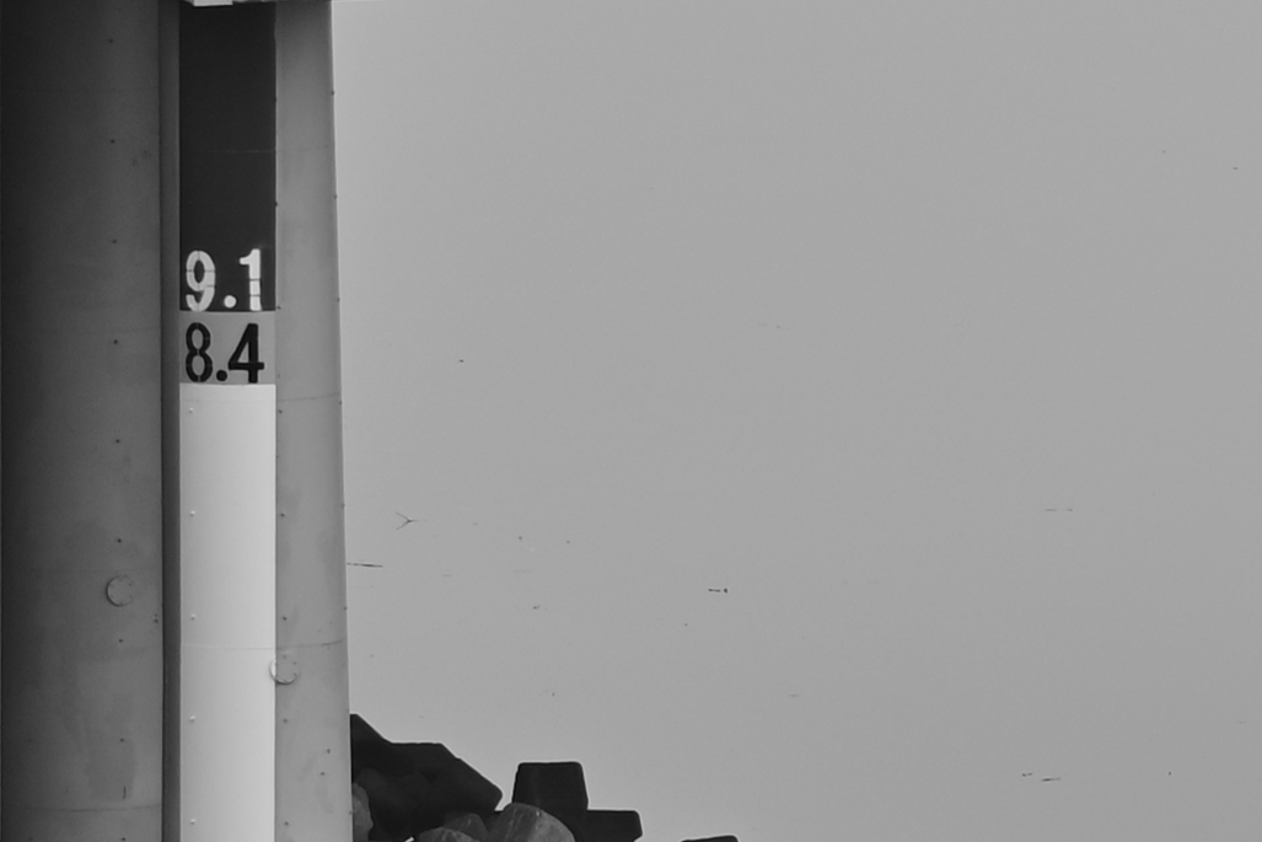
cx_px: 2185
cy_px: 514
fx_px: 17459
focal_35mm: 498
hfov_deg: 4.1
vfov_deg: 2.8
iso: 100
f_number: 1.8
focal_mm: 85
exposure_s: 1/1600
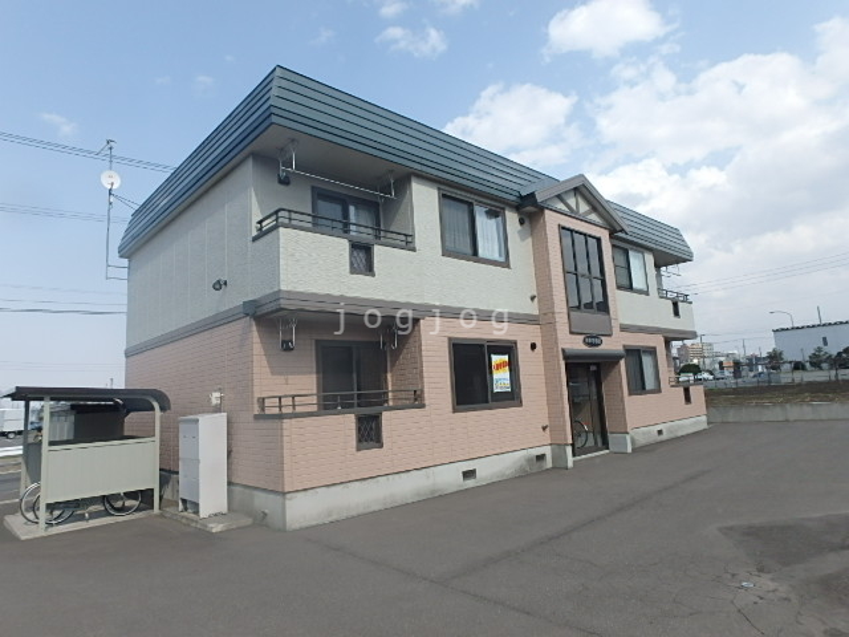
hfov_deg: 79.0
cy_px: 318
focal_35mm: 21
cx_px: 424
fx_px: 515
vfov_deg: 63.4
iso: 125
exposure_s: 1/400
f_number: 6
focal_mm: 3.7
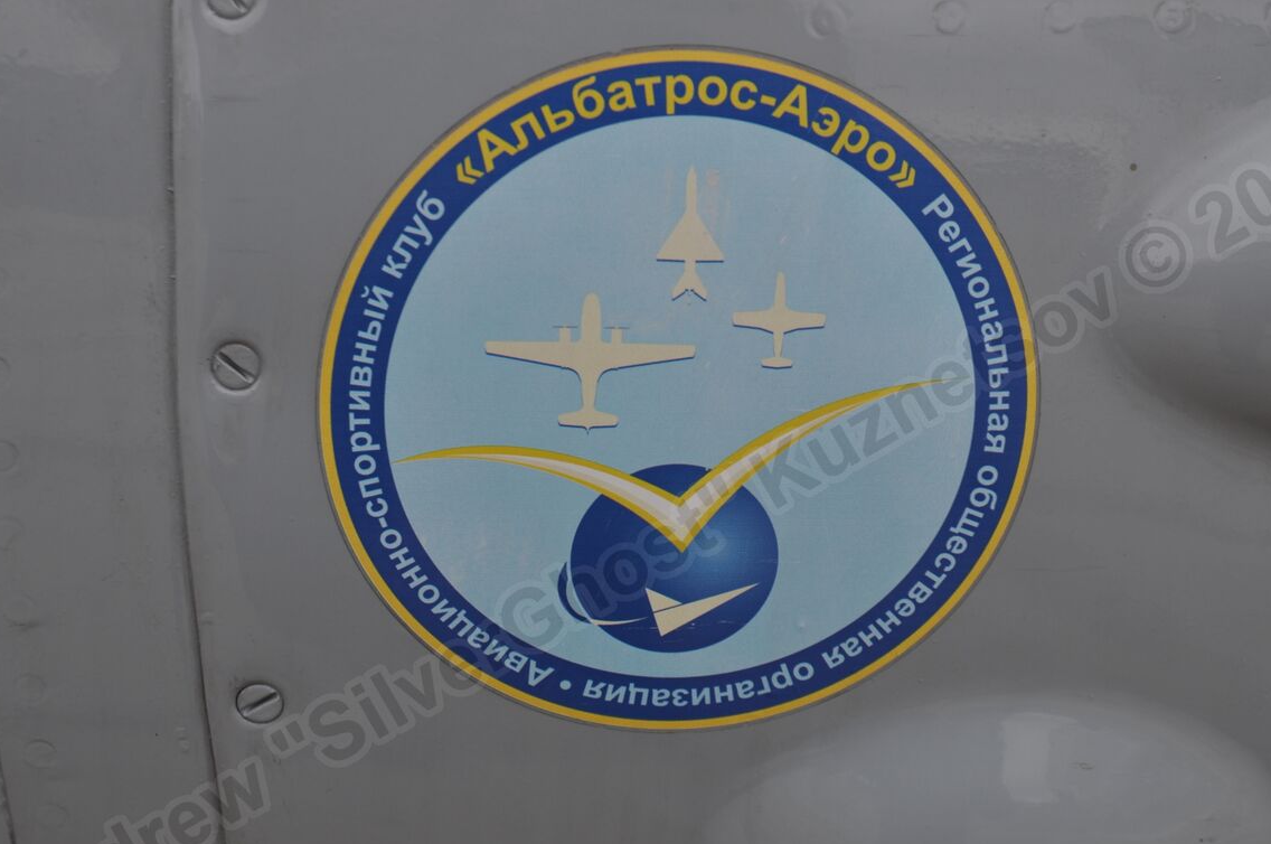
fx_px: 2503
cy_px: 403
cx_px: 684
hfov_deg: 28.5
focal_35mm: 71
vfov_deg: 19.1
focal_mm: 42
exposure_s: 1/100
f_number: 5.6
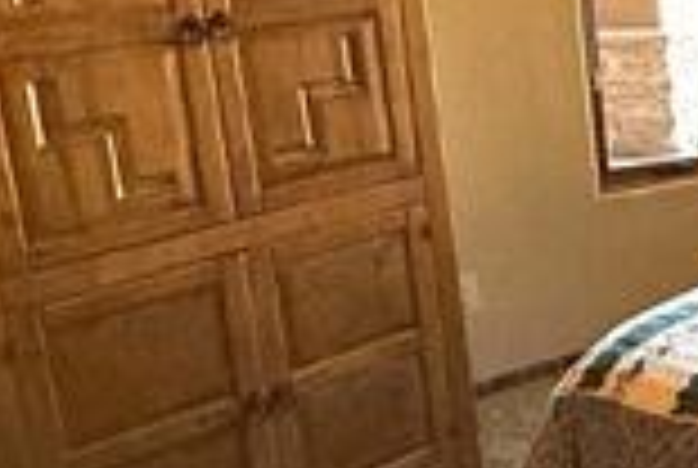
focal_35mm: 60
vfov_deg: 22.3
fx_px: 1166
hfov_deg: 26.4
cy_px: 68
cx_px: 982
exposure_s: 1/120
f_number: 2.2
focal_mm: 2.22
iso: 160
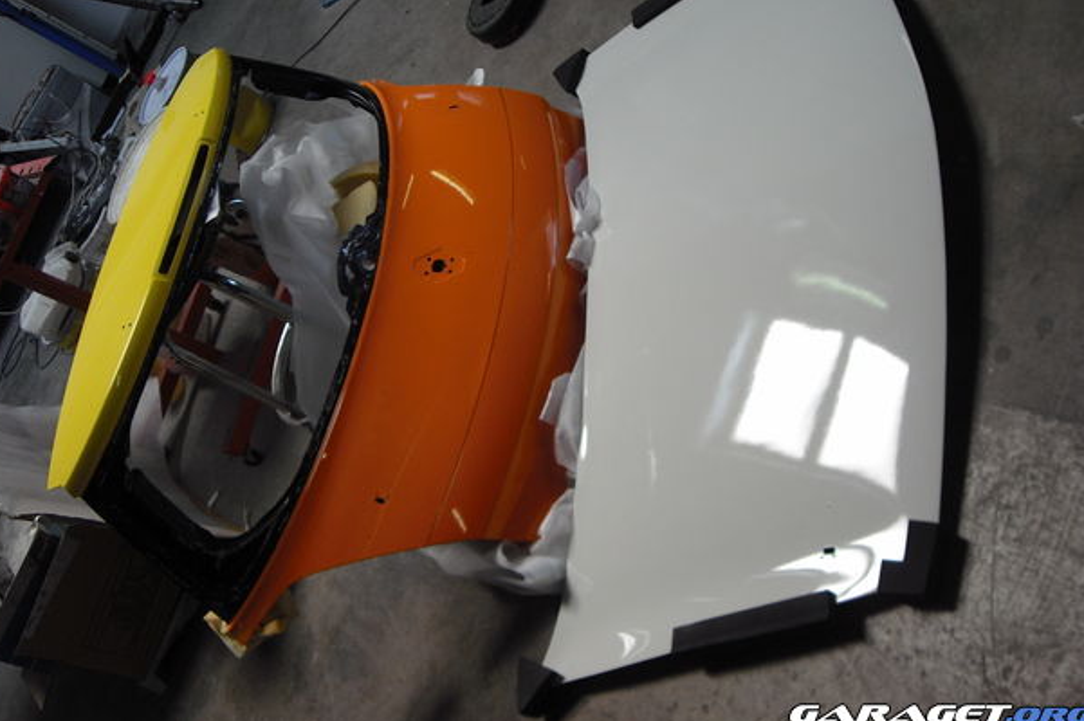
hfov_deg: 47.4
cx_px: 521
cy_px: 299
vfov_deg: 32.5
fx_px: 1234
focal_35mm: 41
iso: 100
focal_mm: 6.2
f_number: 2.7
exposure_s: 1/125
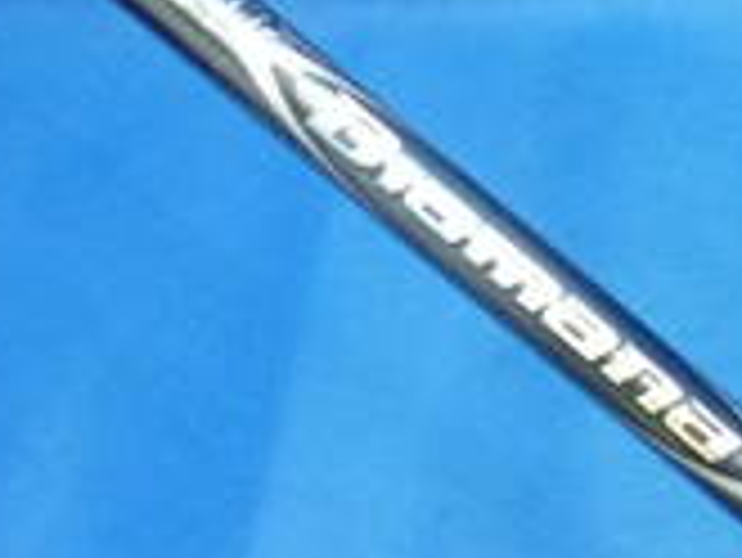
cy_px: 356
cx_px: 585
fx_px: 2081
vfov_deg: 15.2
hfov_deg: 20.0
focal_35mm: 97
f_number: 2.8
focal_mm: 4.5
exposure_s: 1/15
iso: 400
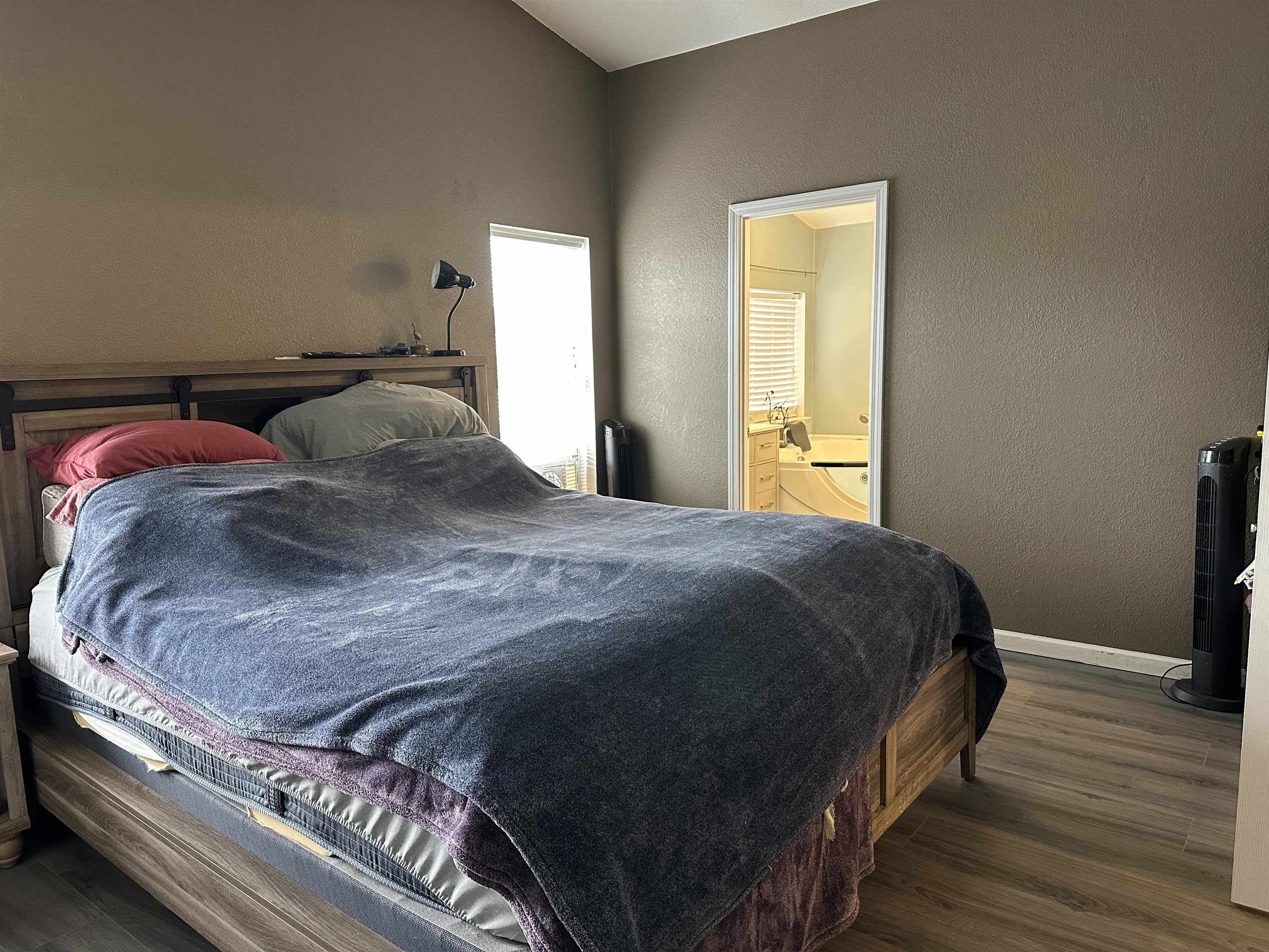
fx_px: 880
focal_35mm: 24
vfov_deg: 56.8
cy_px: 476
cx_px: 634
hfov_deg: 71.6
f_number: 1.78
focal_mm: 6.86
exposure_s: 1/60
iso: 400
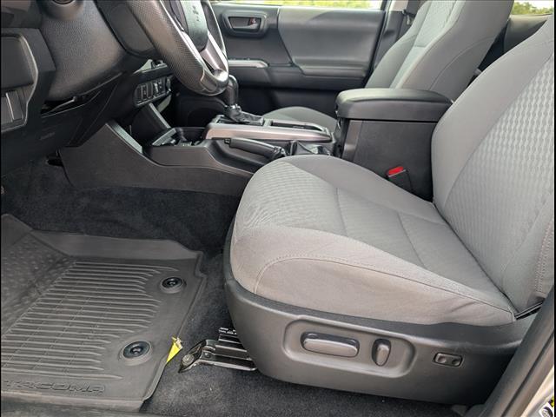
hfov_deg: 71.6
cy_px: 208
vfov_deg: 56.8
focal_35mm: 24
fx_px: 385
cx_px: 278
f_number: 1.68
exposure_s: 1/625
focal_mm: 6.9
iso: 251
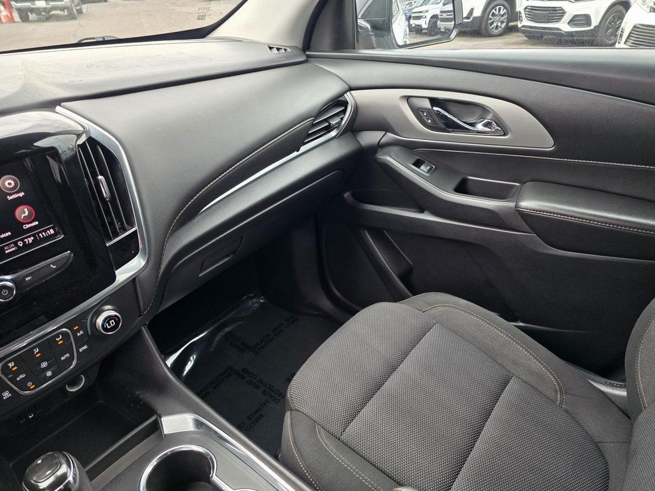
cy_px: 246
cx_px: 328
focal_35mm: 23
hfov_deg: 73.9
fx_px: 435
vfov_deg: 58.9
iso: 100
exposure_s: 1/180
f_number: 1.7
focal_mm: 6.3
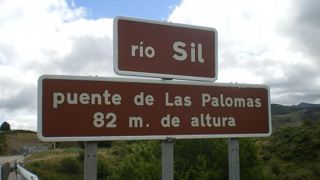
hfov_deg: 42.1
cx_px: 159
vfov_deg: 24.4
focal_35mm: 49
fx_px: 416
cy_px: 102
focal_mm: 7.4
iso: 64
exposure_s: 1/400
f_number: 4.9
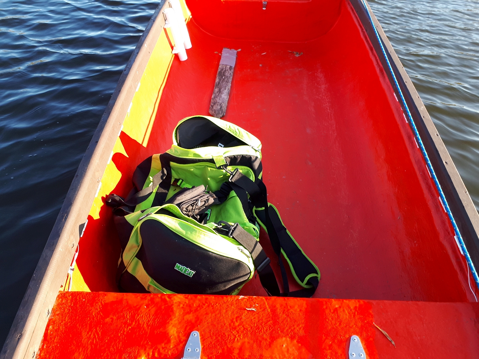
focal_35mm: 27
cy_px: 180
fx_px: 374
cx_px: 240
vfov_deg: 51.4
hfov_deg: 65.3
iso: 40
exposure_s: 1/159
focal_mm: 3.6
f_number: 1.9
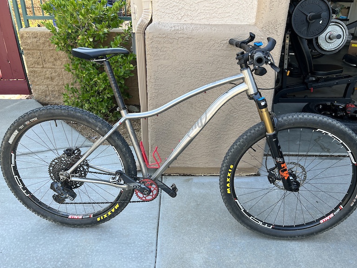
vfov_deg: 51.4
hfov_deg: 65.3
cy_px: 129
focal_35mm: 27
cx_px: 178
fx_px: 279
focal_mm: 5.7
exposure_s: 1/254
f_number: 1.5
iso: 40
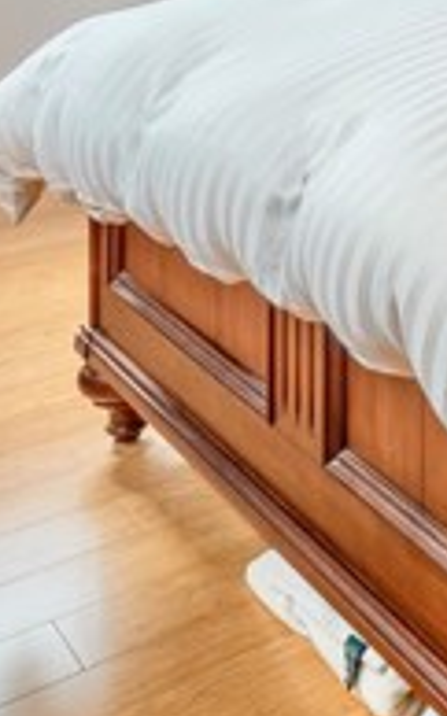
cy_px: -149
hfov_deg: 16.9
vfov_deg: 28.2
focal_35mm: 63
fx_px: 1230
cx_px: 813
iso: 200
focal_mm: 9
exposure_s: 1/200
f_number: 8
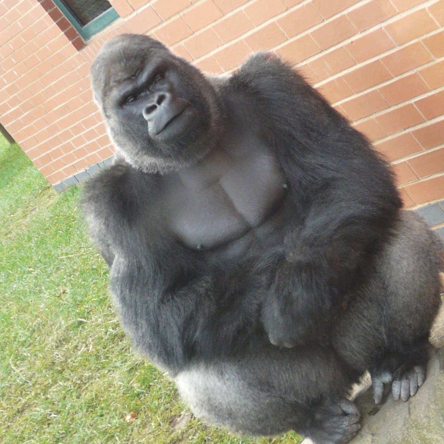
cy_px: 199
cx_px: 221
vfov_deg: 13.0
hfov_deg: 13.0
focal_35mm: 134
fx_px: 1945
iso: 100
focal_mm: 11.7
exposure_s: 1/50
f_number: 3.2
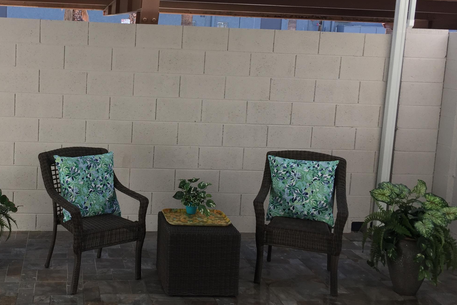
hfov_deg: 41.5
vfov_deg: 29.2
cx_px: 116
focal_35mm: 46
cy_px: 122
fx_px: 584
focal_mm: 4.15
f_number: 2.2
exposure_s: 1/185
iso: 32
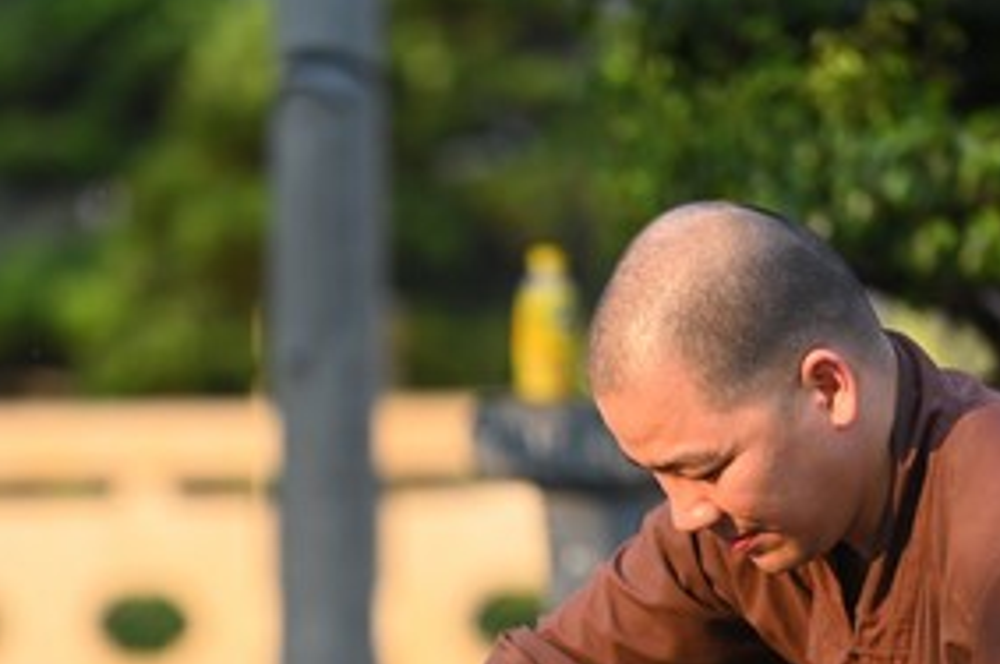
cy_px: 731
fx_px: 9572
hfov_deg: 6.0
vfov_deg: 4.0
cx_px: 466
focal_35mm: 345
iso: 125
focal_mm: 150
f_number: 2.8
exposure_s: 1/400
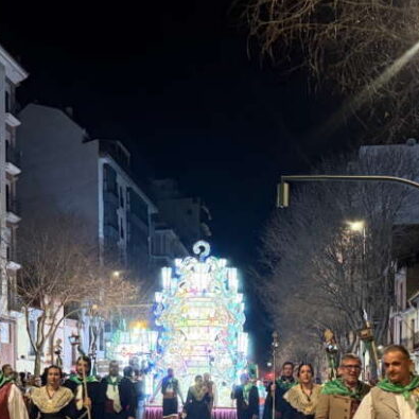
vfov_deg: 29.5
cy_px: 397
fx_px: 753
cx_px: 214
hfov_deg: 31.1
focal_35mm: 55
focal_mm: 6.76
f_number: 1.78
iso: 500
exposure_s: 1/50
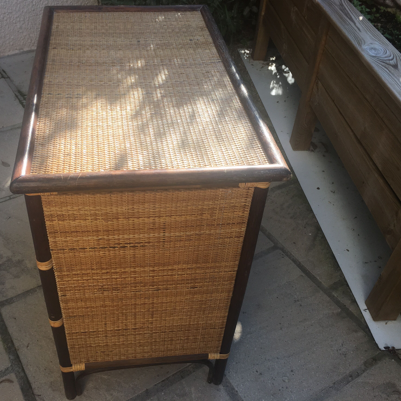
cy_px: 198
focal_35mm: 35
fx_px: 459
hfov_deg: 47.0
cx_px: 163
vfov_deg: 47.2
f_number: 2.2
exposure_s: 1/610
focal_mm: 4.15
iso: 25
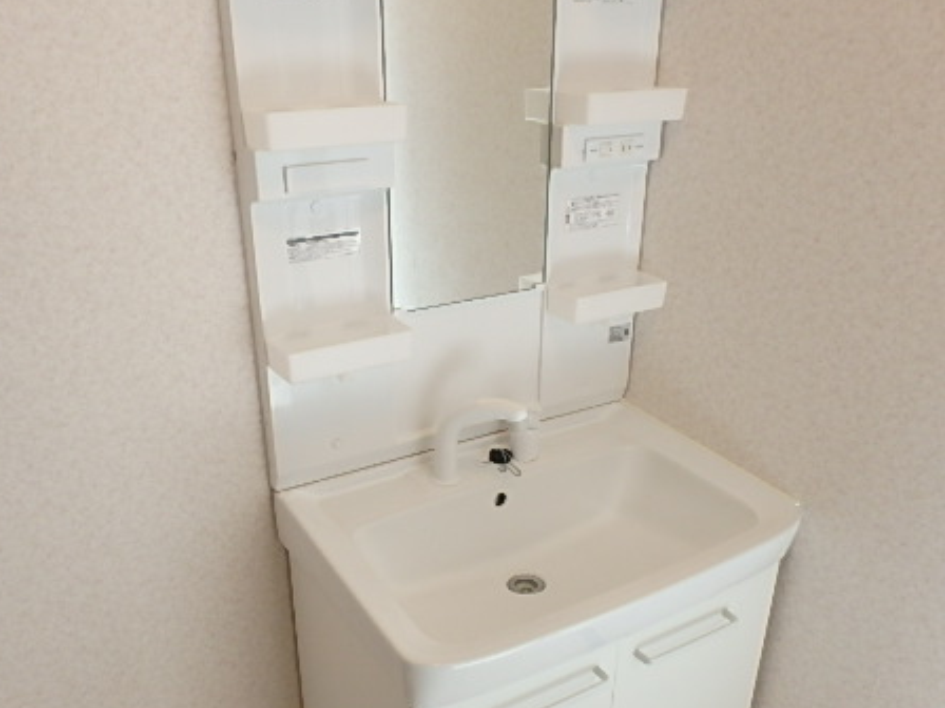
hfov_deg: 59.7
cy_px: 445
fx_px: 819
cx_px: 407
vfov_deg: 46.4
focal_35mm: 30
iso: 200
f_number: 3.5
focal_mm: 3.7
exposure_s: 1/30
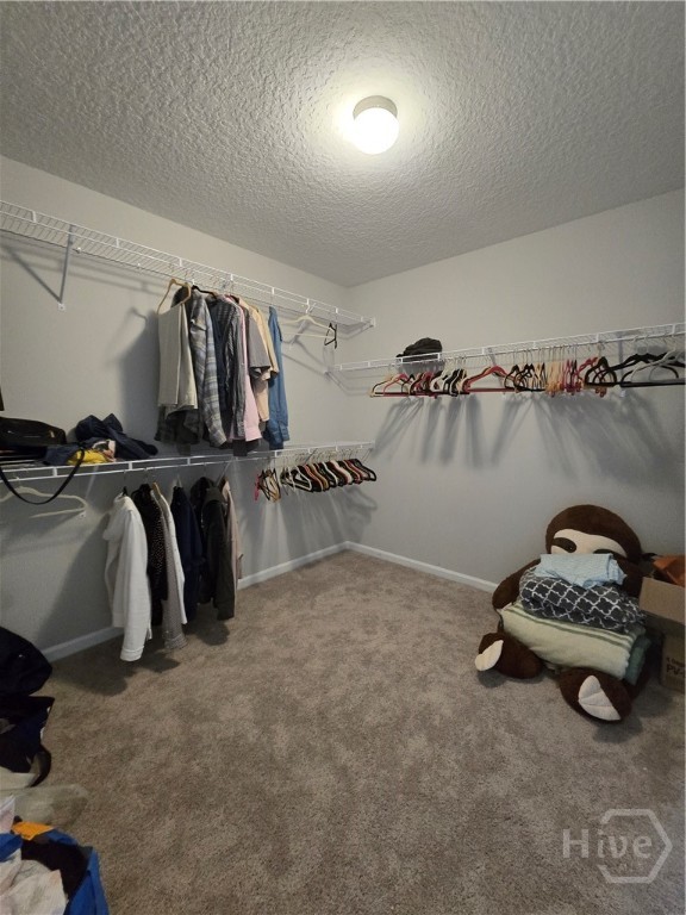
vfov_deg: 106.2
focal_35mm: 13
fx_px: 344
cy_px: 458
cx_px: 343
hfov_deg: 89.9
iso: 800
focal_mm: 2.2
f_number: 2.2
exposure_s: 1/60
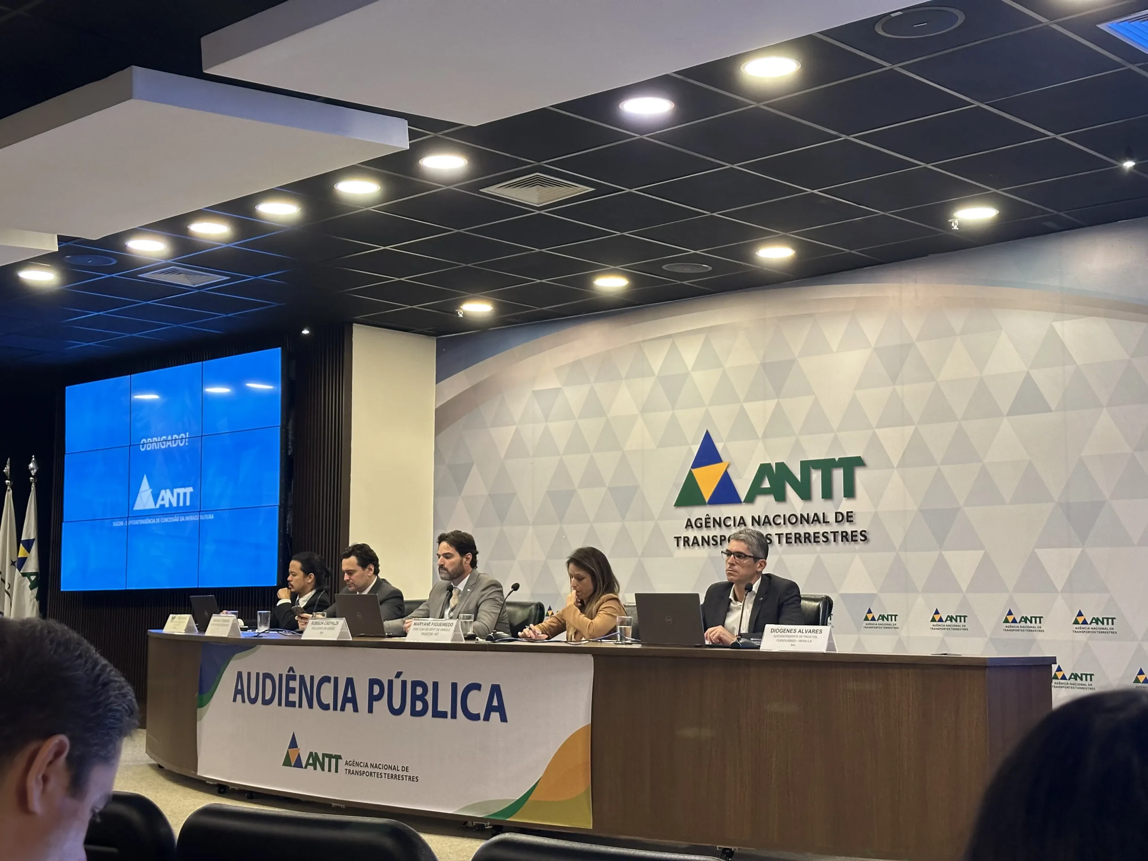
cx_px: 574
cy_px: 430
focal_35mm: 48
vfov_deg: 30.3
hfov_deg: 39.7
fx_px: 1592
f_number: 1.78
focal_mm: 6.86
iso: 160
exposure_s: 1/50
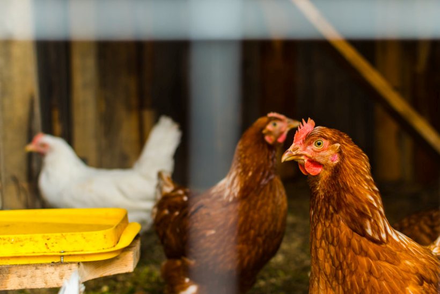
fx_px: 636
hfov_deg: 38.2
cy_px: 147
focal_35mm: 52
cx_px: 220
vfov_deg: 26.0
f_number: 2.5
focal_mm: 35
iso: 100
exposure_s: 1/100
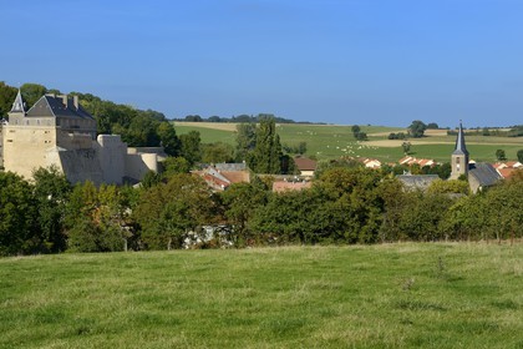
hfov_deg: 27.0
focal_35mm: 75
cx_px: 262
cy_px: 174
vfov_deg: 18.2
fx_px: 1089
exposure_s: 1/200
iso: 200
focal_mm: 75
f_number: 11
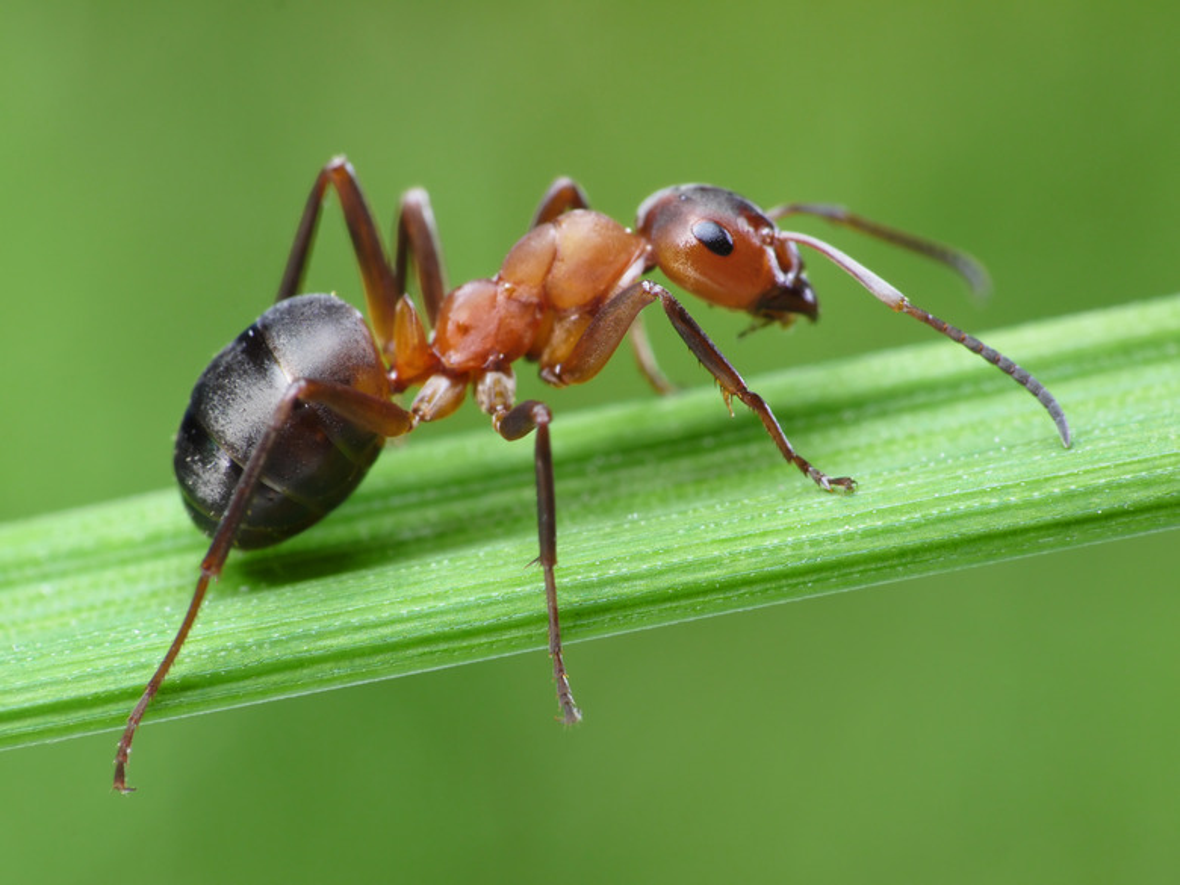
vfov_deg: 4.7
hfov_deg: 6.3
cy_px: 442
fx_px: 10772
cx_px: 590
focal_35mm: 316
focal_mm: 158
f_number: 22
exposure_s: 1/160
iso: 200
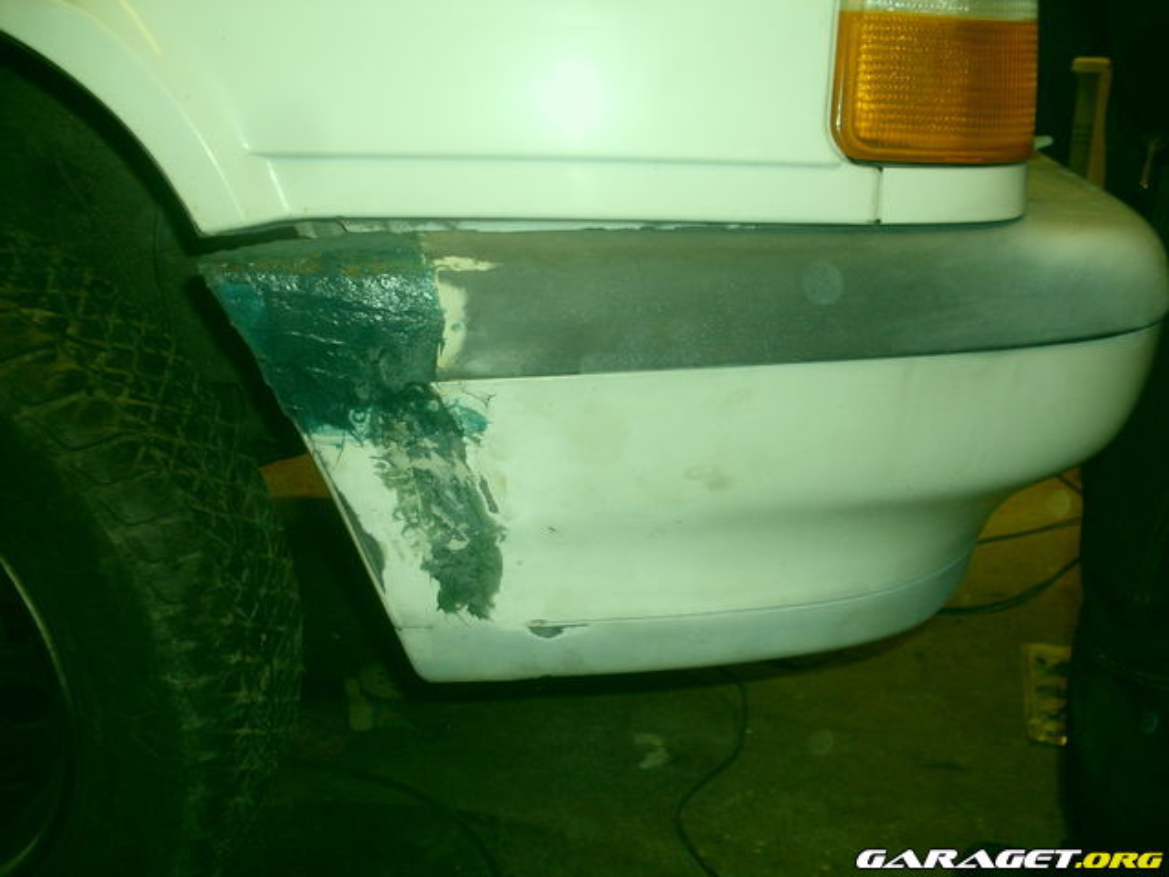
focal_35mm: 38
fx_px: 1283
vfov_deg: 37.7
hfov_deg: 49.0
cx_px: 584
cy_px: 438
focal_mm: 6.3
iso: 100
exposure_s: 1/45
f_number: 2.8
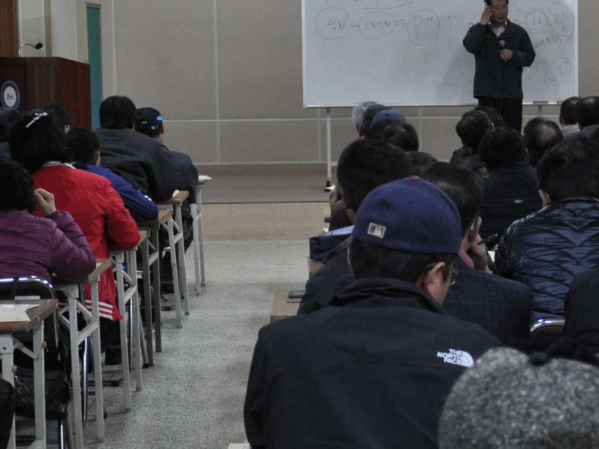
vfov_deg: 13.6
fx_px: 1886
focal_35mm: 109
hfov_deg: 18.0
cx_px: 376
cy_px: 290
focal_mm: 26
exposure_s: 1/80
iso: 800
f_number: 4.5
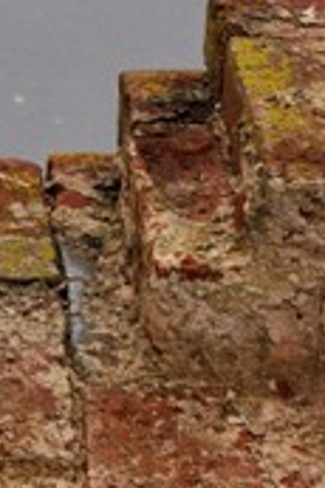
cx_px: -321
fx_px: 2537
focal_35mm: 187
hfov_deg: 7.1
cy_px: -412
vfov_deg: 10.3
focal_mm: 24
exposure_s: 1/500
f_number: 5
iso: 640
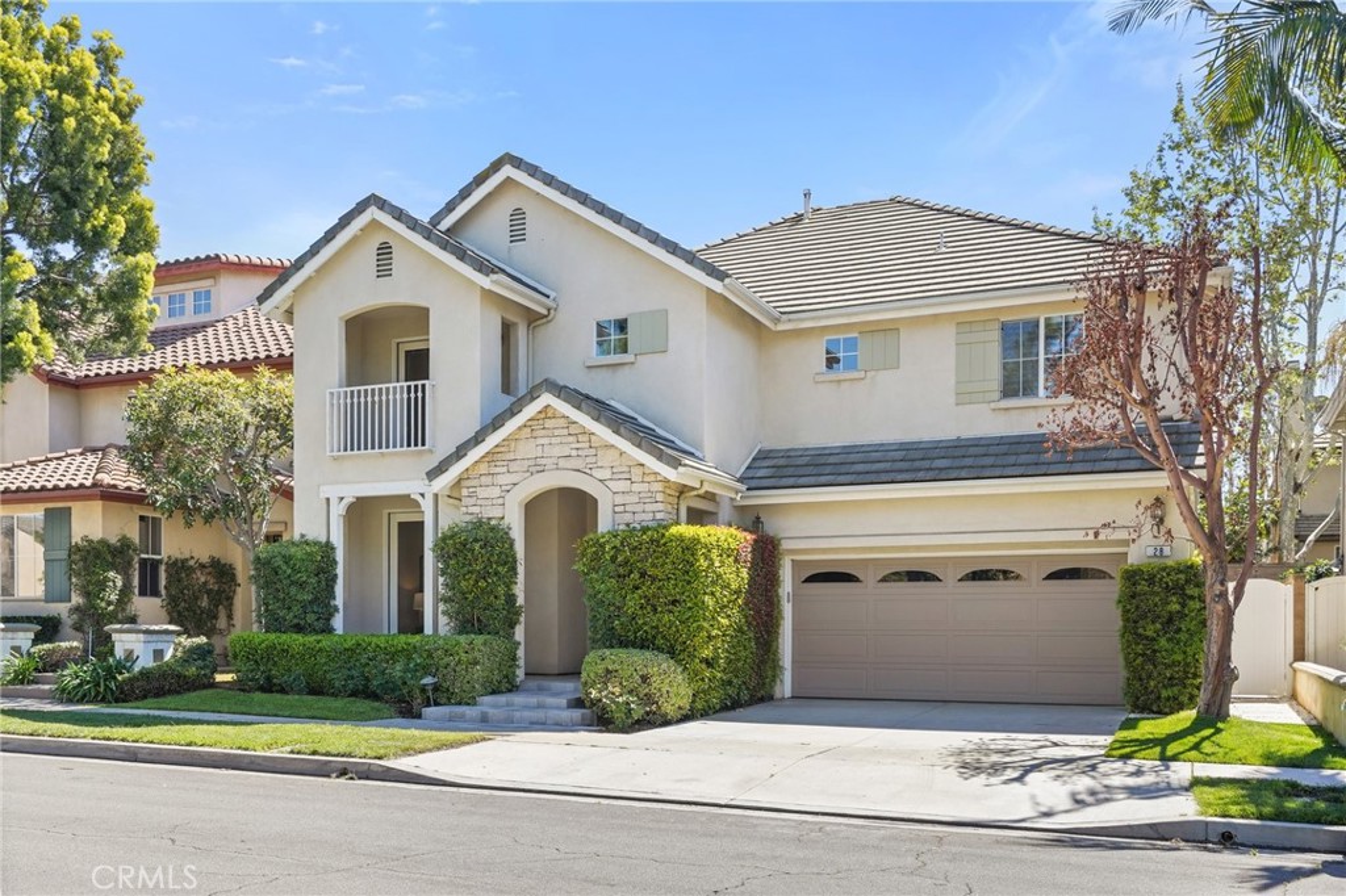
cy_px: 448
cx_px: 673
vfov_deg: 42.3
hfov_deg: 60.3
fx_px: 1159
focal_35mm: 31
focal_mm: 31
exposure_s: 1/500
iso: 3200
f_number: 8
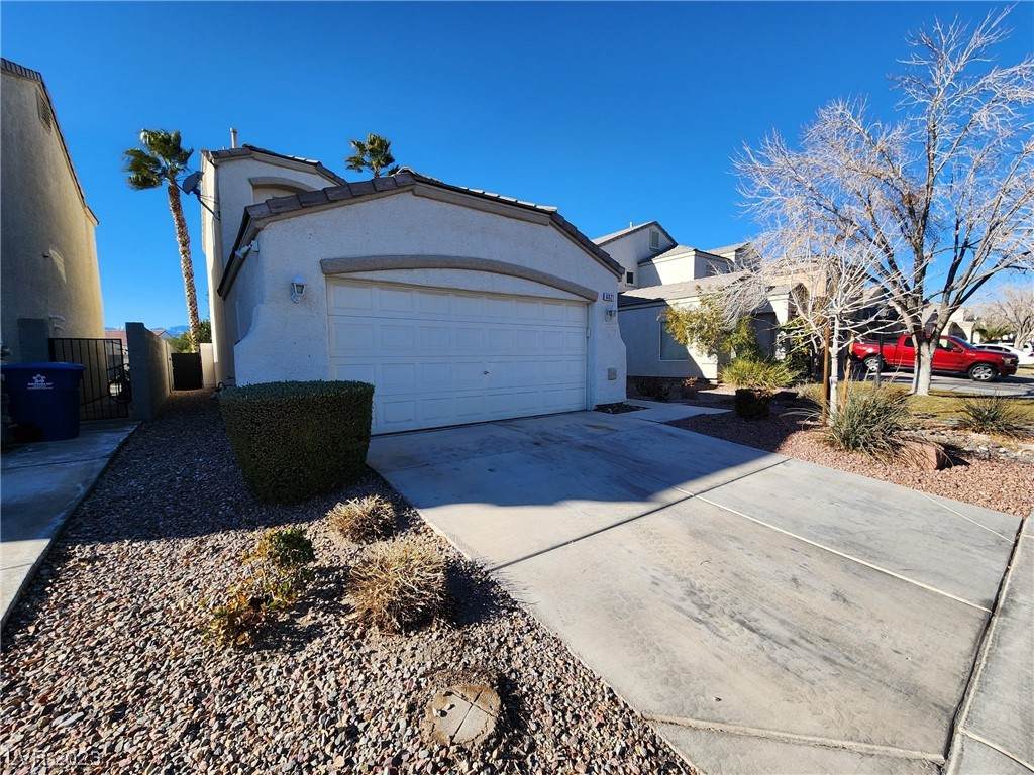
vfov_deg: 89.9
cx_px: 517
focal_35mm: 13
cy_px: 388
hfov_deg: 106.2
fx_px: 388
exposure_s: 1/1484
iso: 50
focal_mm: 2.2
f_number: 2.2
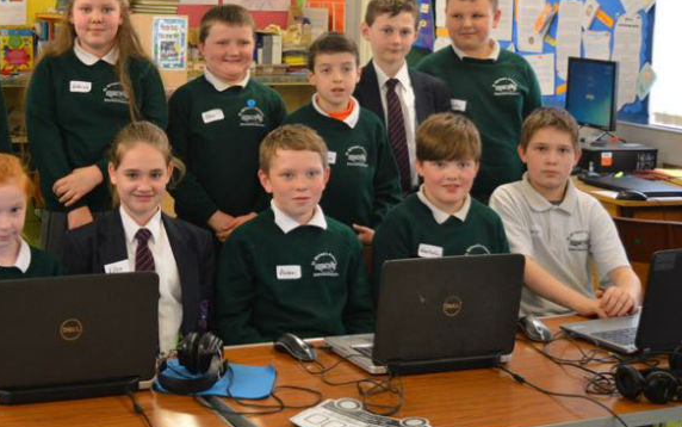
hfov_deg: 29.3
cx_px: 104
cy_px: 118
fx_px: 1264
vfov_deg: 19.1
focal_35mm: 68
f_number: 4
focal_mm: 26
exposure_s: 1/60
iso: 720
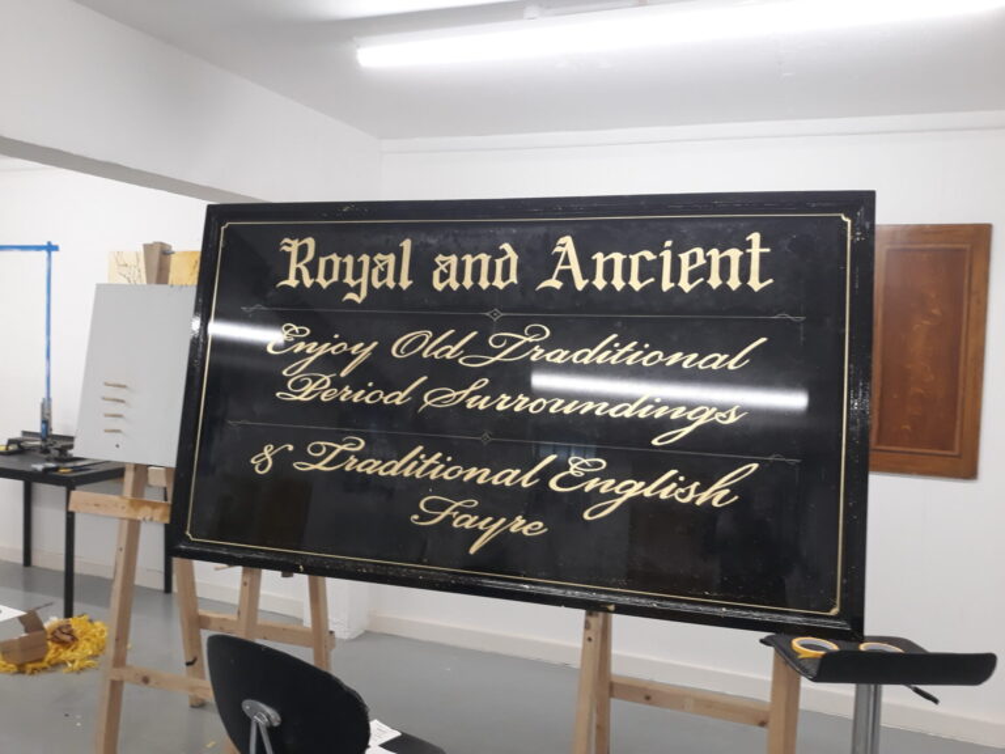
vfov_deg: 51.4
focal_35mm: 27
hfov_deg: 65.3
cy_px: 377
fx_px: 784
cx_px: 502
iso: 100
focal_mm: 3.71
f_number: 1.7
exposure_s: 1/50
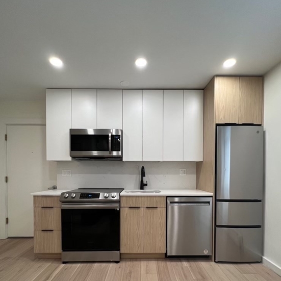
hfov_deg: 87.4
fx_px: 147
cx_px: 139
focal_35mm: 16
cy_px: 180
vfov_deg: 85.3
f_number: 1.8
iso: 200
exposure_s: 1/120
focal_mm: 1.57
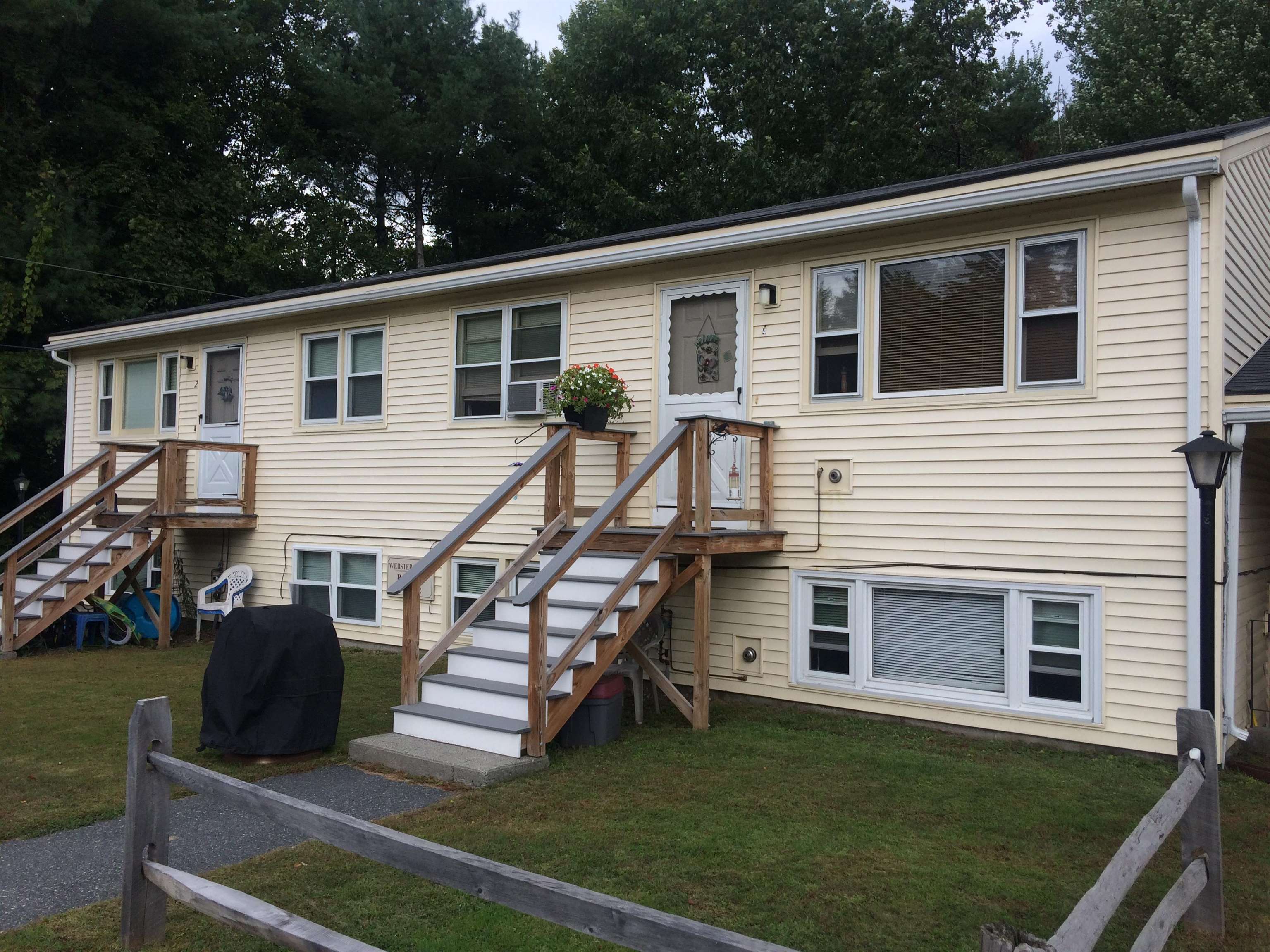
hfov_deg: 61.7
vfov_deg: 48.2
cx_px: 635
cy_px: 476
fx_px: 1064
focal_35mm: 29
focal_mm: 4.15
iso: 32
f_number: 2.2
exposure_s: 1/873
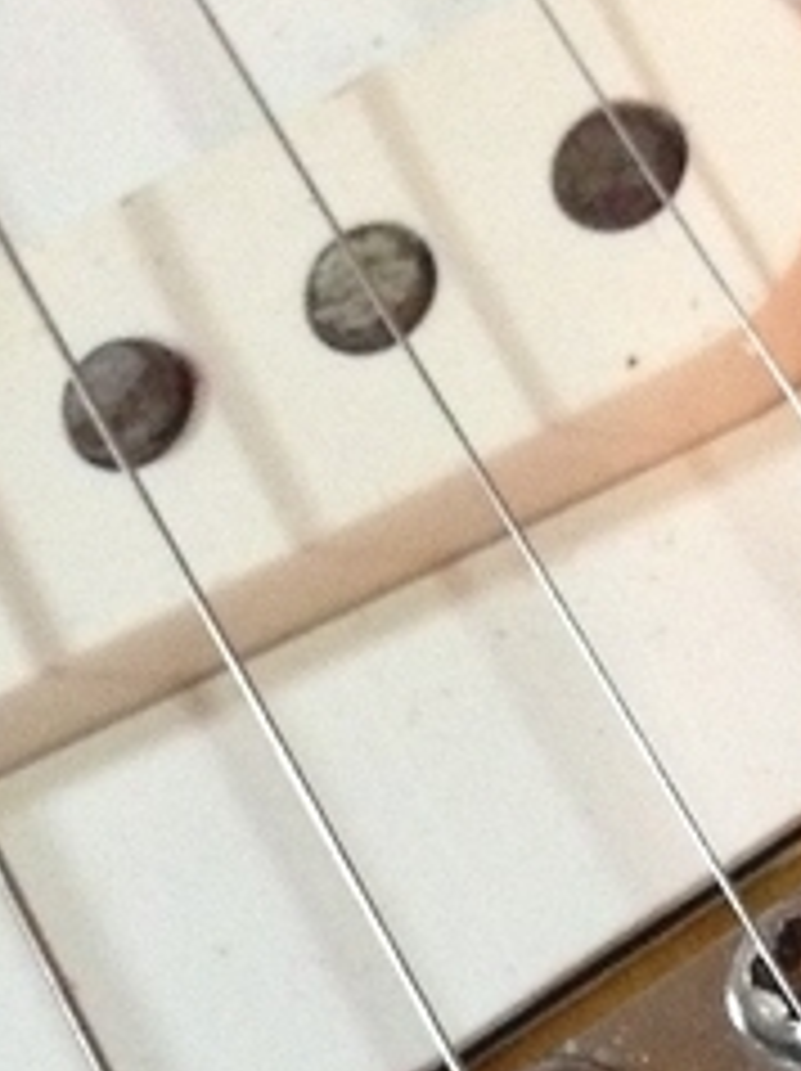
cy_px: 1233
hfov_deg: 12.9
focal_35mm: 111
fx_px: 3431
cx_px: 1040
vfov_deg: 17.1
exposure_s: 1/17
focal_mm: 4.12
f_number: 2.4
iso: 400
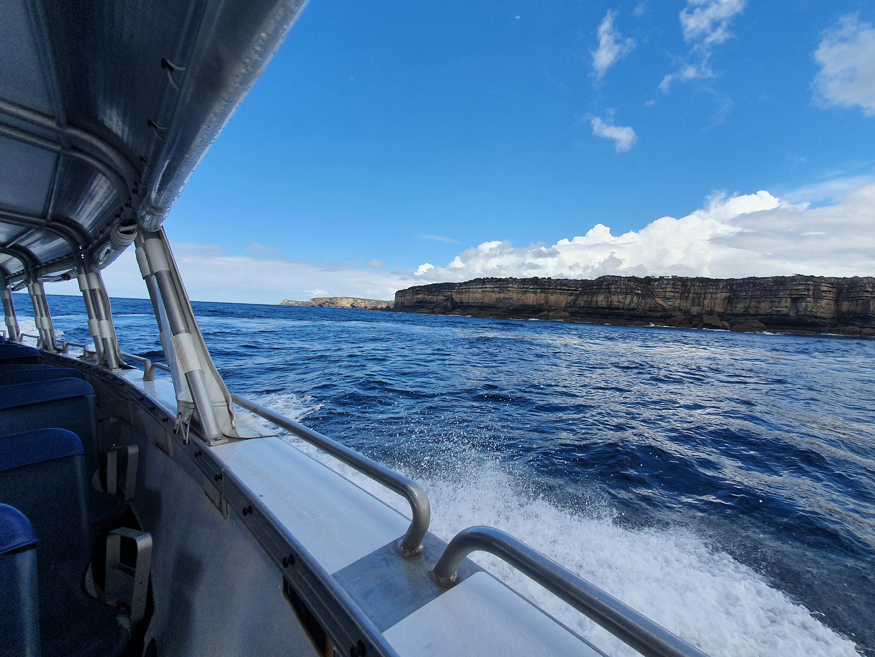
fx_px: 354
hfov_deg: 102.0
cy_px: 305
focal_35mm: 14
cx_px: 453
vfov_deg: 85.5
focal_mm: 1.8
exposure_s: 1/1228
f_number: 2.2
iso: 50
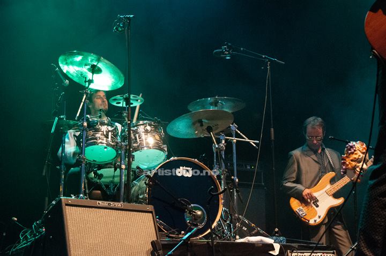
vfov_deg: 20.6
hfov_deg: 30.5
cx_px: 193
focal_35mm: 66
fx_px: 707
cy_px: 128
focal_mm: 44
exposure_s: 1/60
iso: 3200
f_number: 4.2
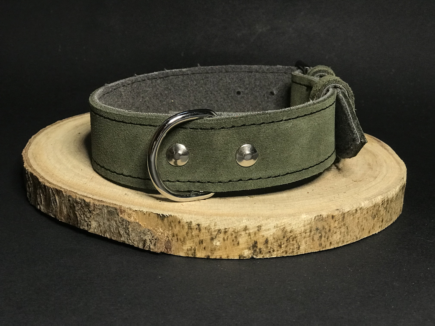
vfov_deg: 25.7
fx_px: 716
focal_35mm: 57
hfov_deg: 33.8
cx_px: 218
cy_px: 163
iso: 160
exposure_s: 1/50
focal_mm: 6.6
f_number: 2.8
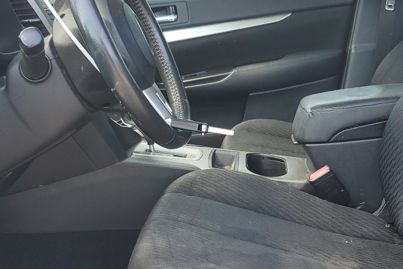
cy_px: 171
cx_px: 189
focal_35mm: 52
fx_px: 582
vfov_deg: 25.9
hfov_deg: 38.2
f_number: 1.5
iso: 50
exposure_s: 1/149
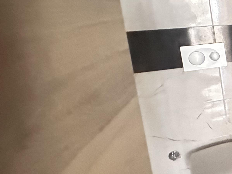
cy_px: 65
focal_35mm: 47
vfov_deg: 30.8
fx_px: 315
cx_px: 384
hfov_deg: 24.9
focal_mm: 2.22
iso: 3200
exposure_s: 1/15
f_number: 2.2
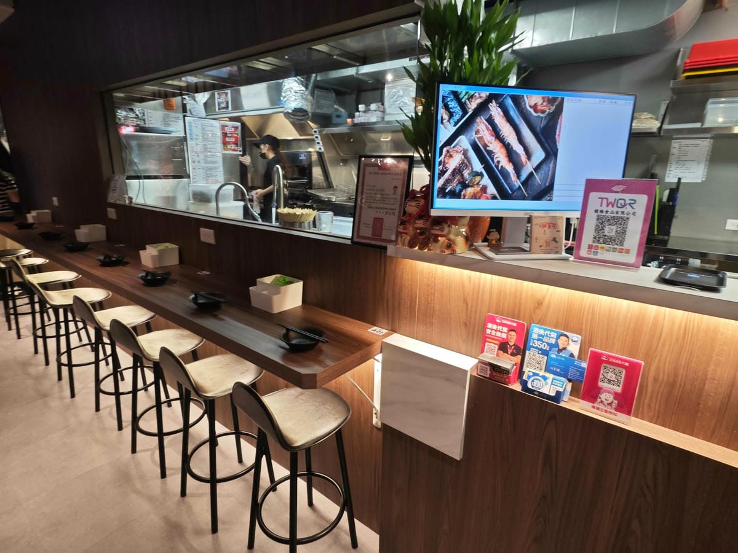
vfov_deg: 74.7
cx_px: 369
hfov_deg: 91.0
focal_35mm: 17
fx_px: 362
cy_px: 276
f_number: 1.8
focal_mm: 2.03
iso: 64
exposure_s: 1/40
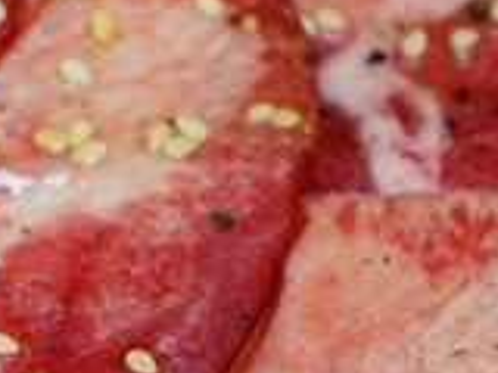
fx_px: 3726
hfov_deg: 7.5
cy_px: -33
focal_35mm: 259
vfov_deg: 5.7
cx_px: -293
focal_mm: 54
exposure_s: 1/60
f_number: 5
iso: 1000
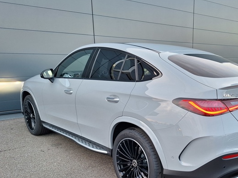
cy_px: 124
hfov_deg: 51.5
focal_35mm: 35
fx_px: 241
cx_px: 161
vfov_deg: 40.0
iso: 64
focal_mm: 5.54
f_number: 1.8
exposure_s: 1/100
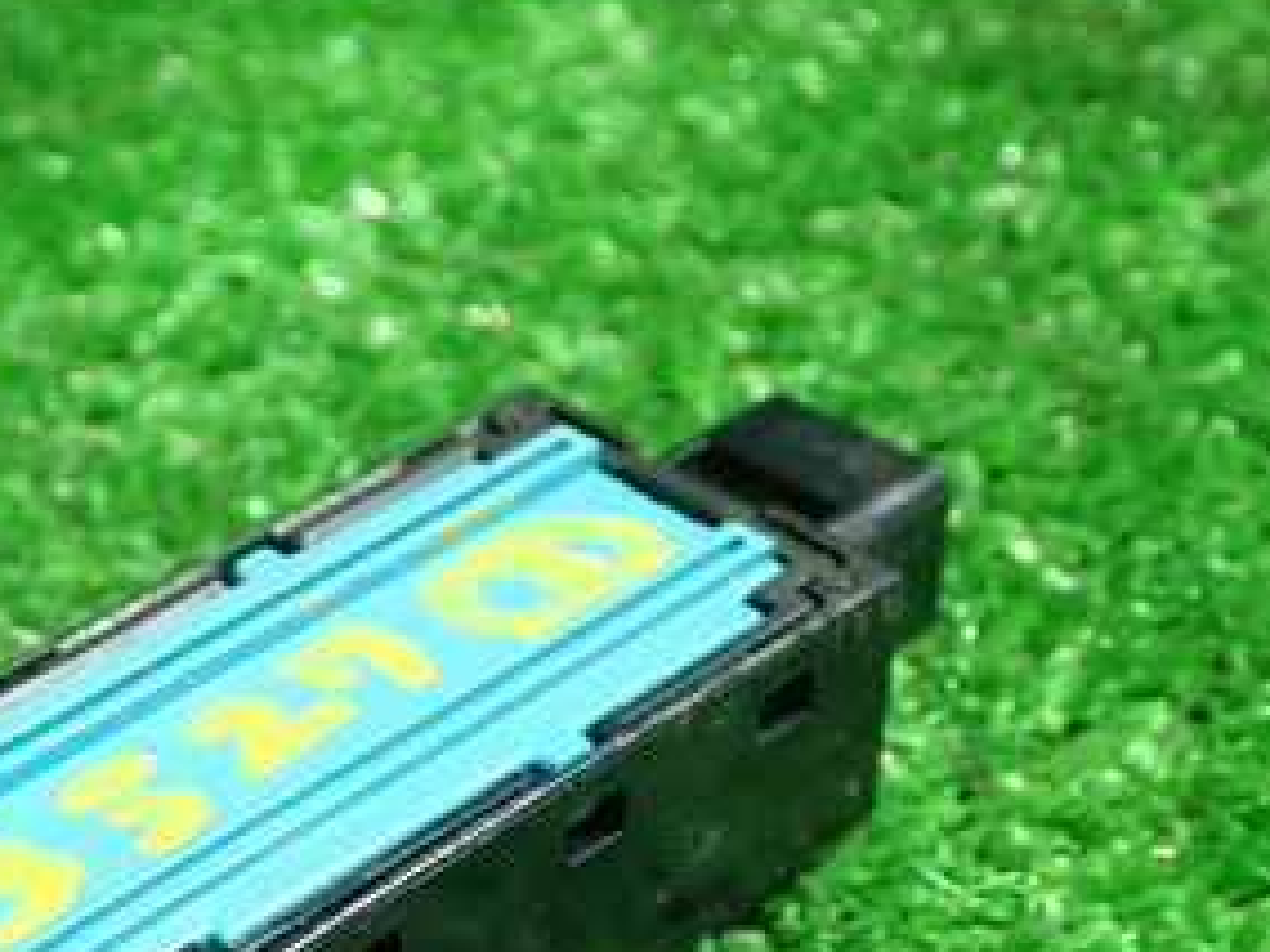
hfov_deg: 24.9
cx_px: 139
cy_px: 872
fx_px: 2788
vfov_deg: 19.0
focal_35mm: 76
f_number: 2.5
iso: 400
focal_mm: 6.37
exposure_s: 1/40
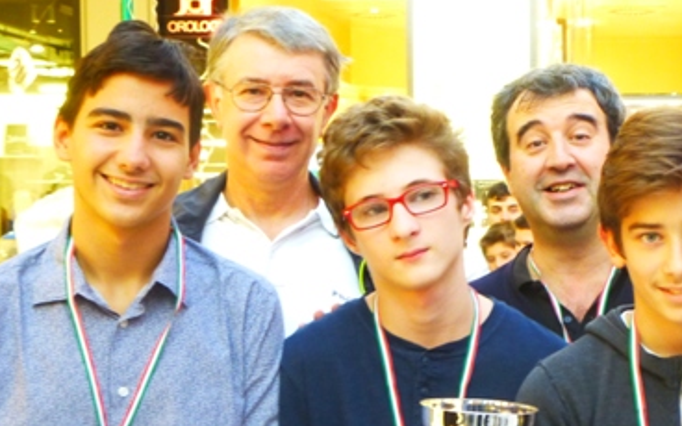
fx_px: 1543
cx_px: 515
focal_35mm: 83
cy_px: 309
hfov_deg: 24.6
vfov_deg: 15.7
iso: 400
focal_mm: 8
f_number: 4
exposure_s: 1/10
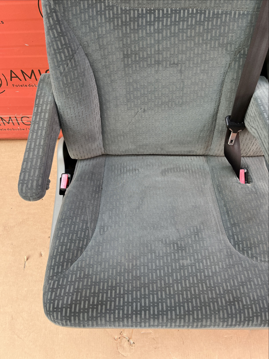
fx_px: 269
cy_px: 180
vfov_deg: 67.3
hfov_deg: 53.1
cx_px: 134
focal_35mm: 26
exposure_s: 1/129
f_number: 1.6
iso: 32
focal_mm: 5.1
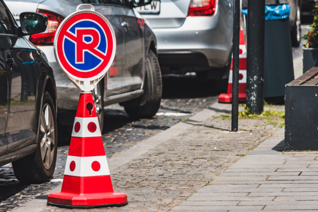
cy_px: 104
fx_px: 2597
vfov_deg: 4.7
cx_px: 154
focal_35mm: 294
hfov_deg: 7.0
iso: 100
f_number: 5
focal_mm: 180
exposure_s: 1/1000
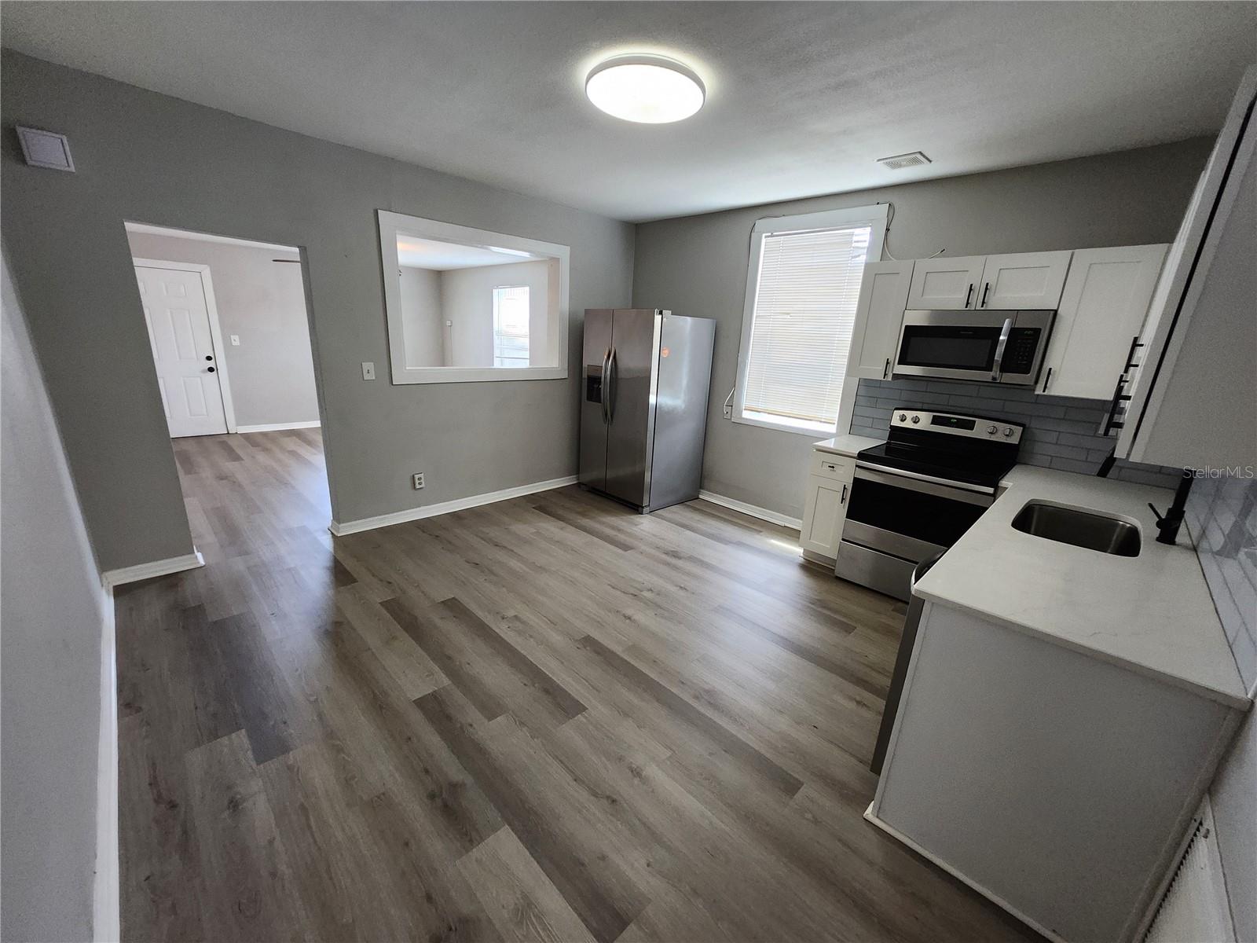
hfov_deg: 106.2
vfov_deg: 89.9
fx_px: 472
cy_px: 472
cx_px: 628
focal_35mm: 13
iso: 250
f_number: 2.2
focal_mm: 1.74
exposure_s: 1/60
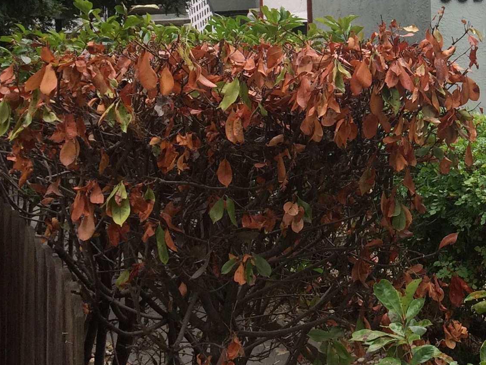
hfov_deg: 22.9
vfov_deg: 18.1
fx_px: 1109
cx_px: 569
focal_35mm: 79
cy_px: -10
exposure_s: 1/348
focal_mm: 4.15
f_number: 2.2
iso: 32
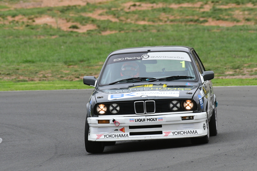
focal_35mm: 750
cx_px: 128
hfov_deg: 2.8
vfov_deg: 1.8
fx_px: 5353
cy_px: 86
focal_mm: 500
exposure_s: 1/640
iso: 1600
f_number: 10
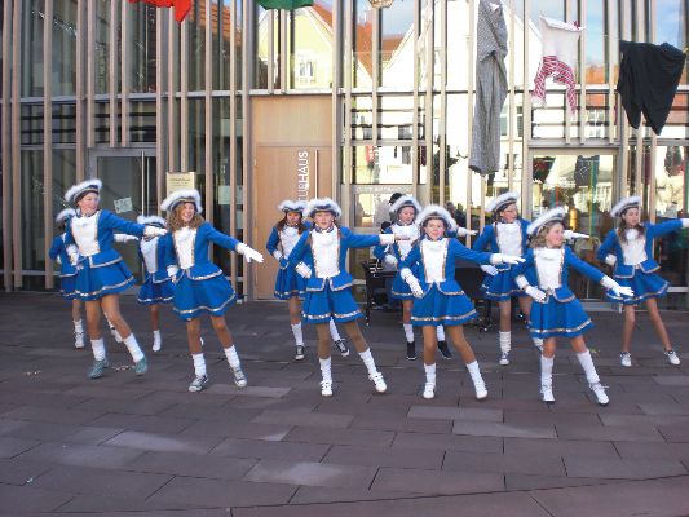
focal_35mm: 38
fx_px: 757
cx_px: 344
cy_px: 258
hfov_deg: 49.0
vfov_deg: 37.7
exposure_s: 1/125
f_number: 3.1
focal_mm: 6.3
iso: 64
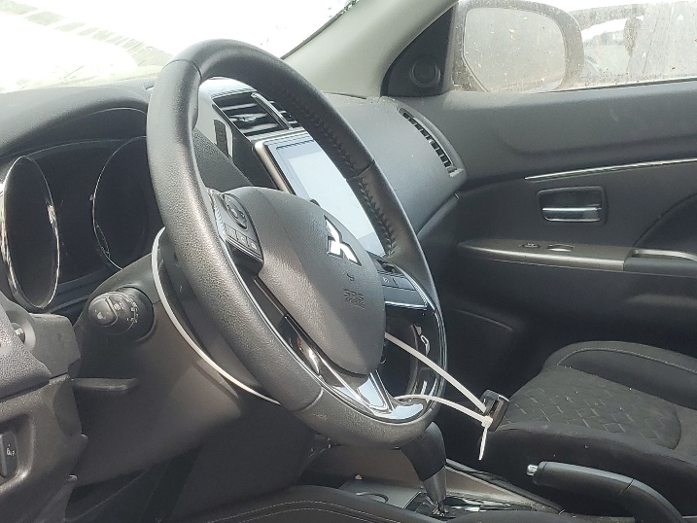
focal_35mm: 58
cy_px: 443
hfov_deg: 33.0
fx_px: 1168
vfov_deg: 24.7
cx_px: 453
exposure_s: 1/286
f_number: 1.5
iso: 50
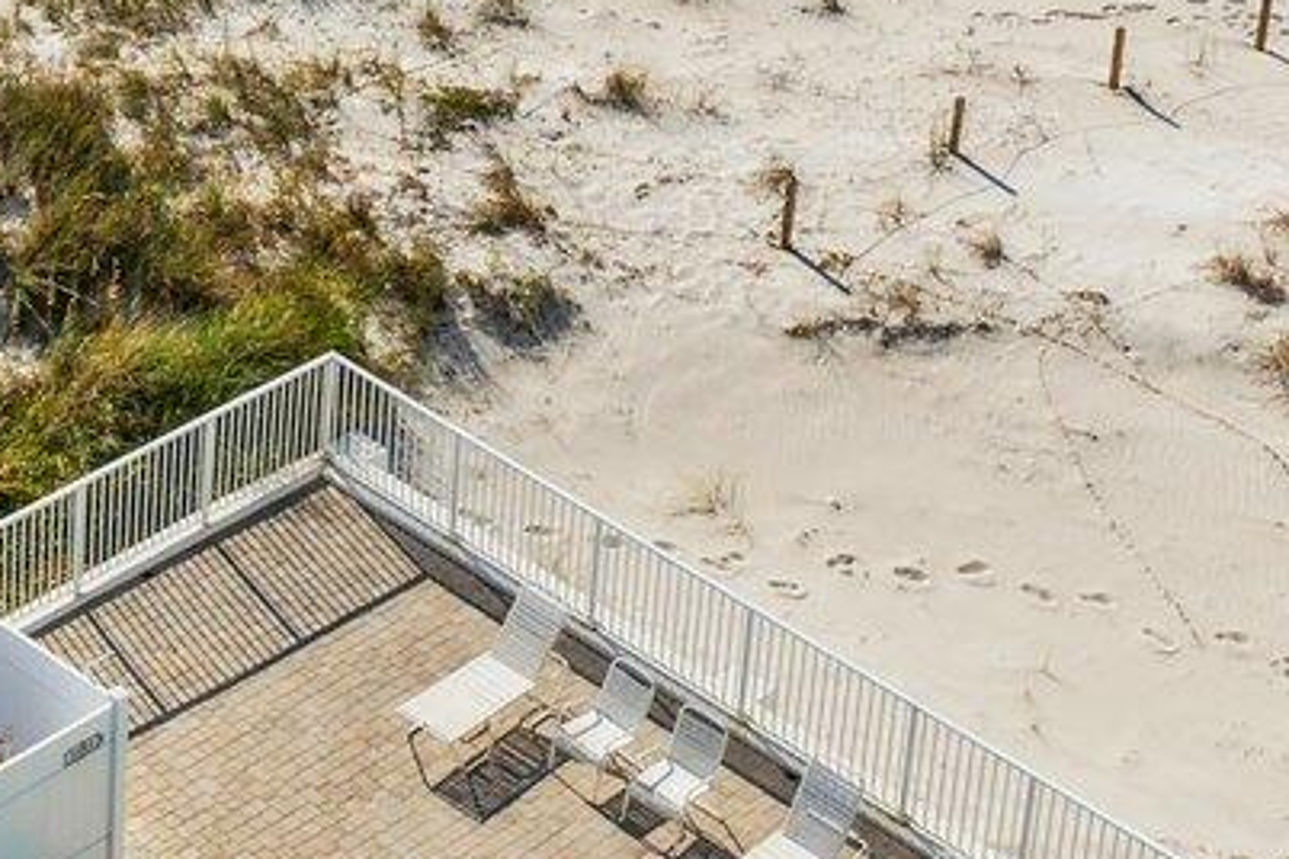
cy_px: -450
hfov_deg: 19.0
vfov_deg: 12.6
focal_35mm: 103
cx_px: -144
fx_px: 3698
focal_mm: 13.5
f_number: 9
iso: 100
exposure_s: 1/500
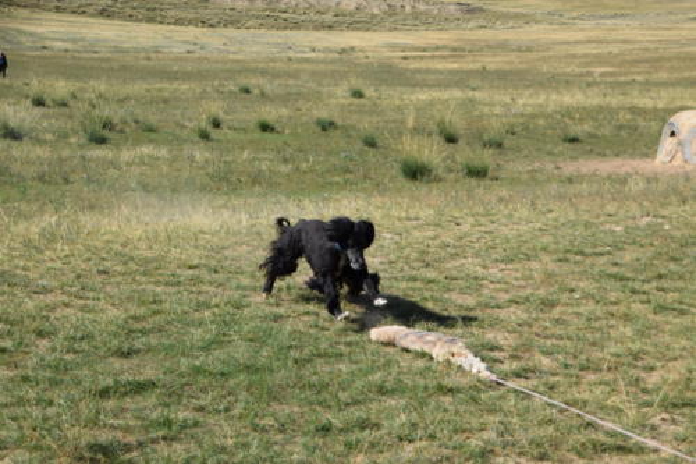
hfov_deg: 27.0
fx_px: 1449
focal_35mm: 75
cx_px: 348
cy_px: 232
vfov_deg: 18.2
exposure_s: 1/1600
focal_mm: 50
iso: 400
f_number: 7.1
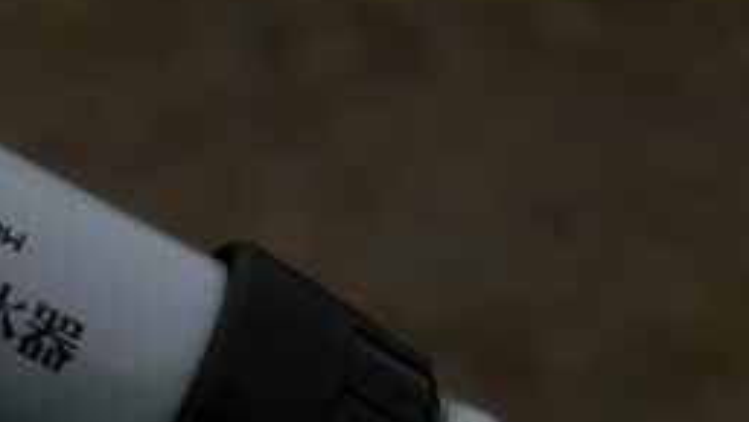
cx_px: 460
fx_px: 4134
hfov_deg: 10.3
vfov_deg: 5.8
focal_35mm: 208
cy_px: 562
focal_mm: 6.76
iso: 64
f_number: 1.78
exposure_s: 1/7143
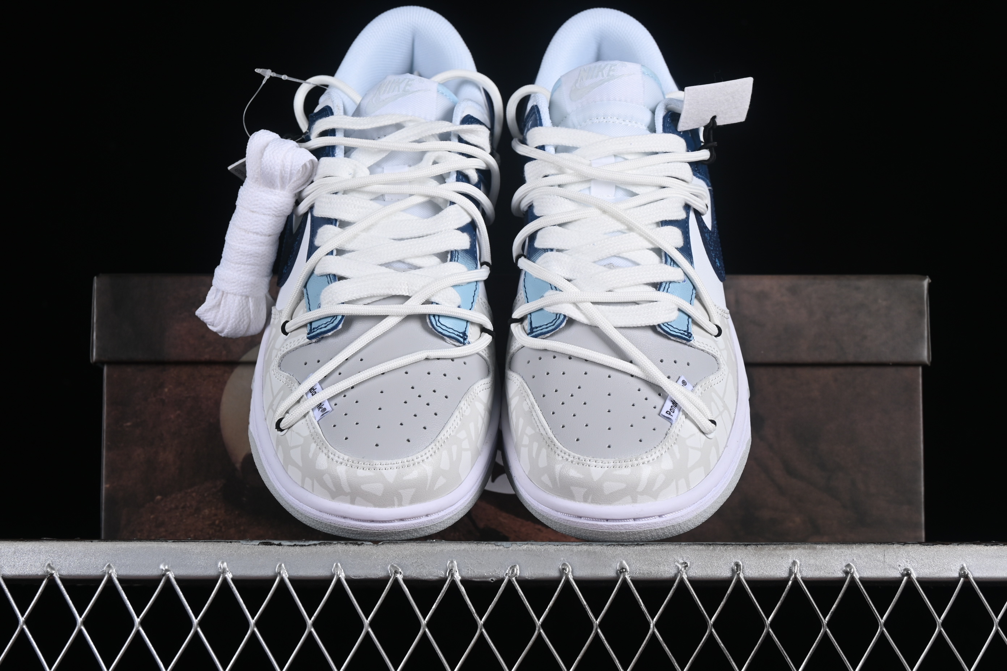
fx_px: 2098
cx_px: 504
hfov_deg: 27.0
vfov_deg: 18.2
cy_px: 336
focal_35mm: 75
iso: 160
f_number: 8
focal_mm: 50
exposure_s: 1/80
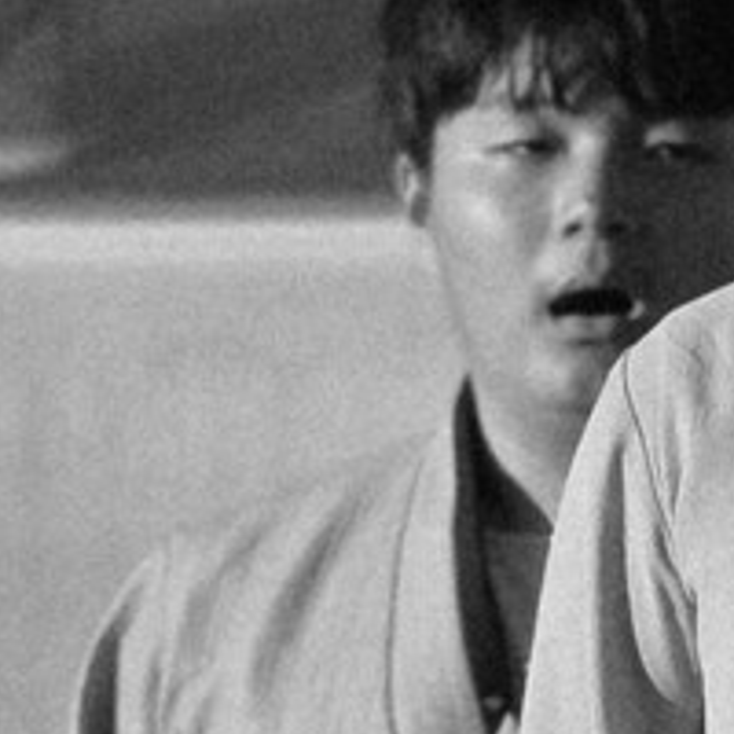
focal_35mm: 407
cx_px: 1097
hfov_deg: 4.3
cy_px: 815
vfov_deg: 4.3
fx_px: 9764
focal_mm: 18.6
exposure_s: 1/417
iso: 32
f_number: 3.4
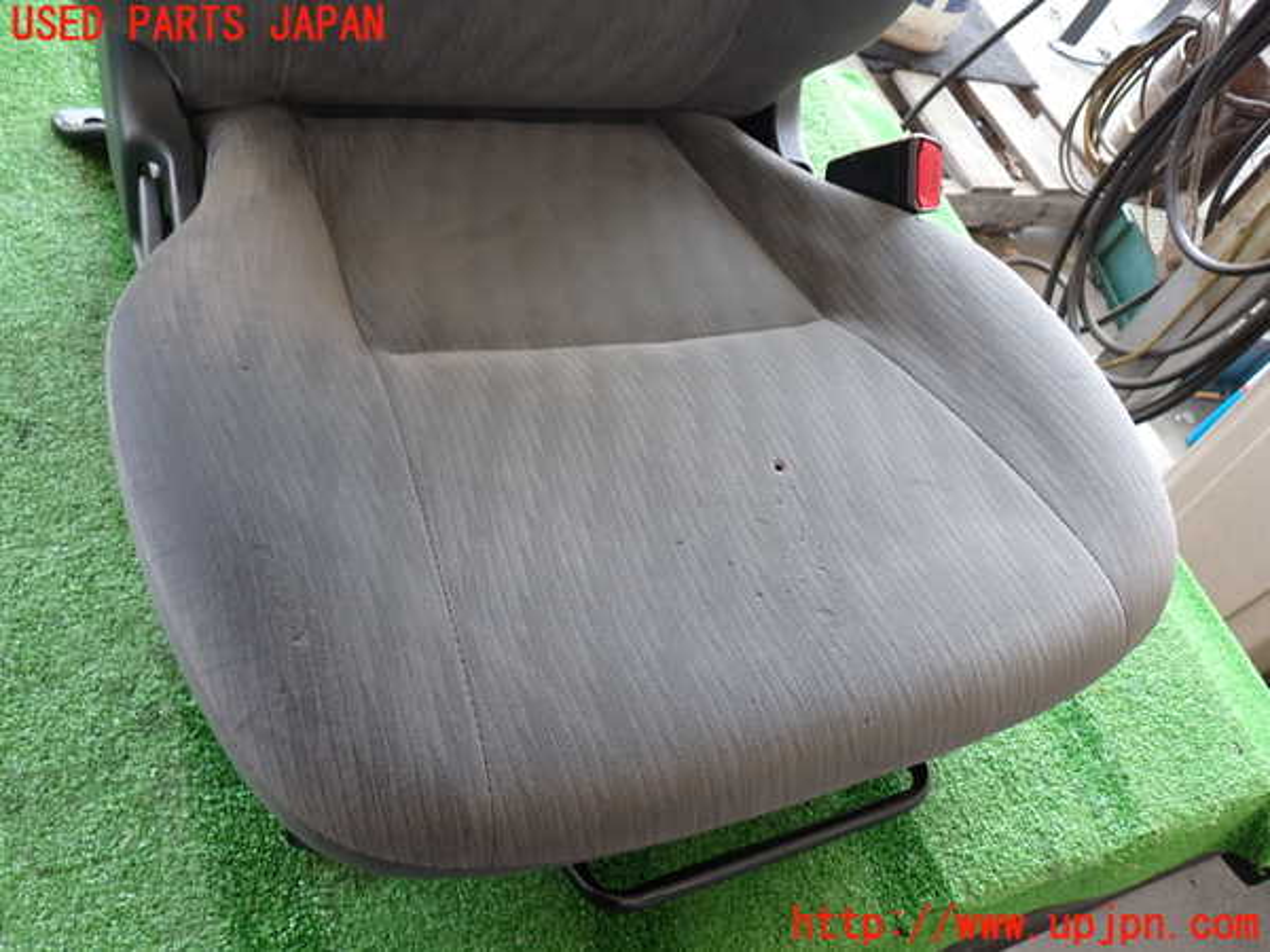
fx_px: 1101
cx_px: 635
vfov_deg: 46.8
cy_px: 476
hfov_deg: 60.0
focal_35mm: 30
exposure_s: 1/40
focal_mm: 5.4
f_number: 2.3
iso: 200
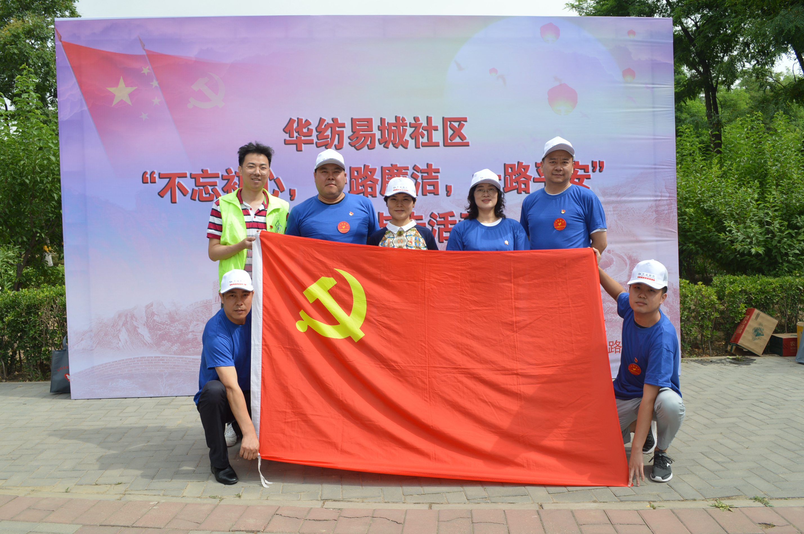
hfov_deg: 67.4
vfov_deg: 47.8
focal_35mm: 27
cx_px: 402
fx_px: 602
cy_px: 267
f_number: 7.1
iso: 100
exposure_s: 1/200
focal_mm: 18
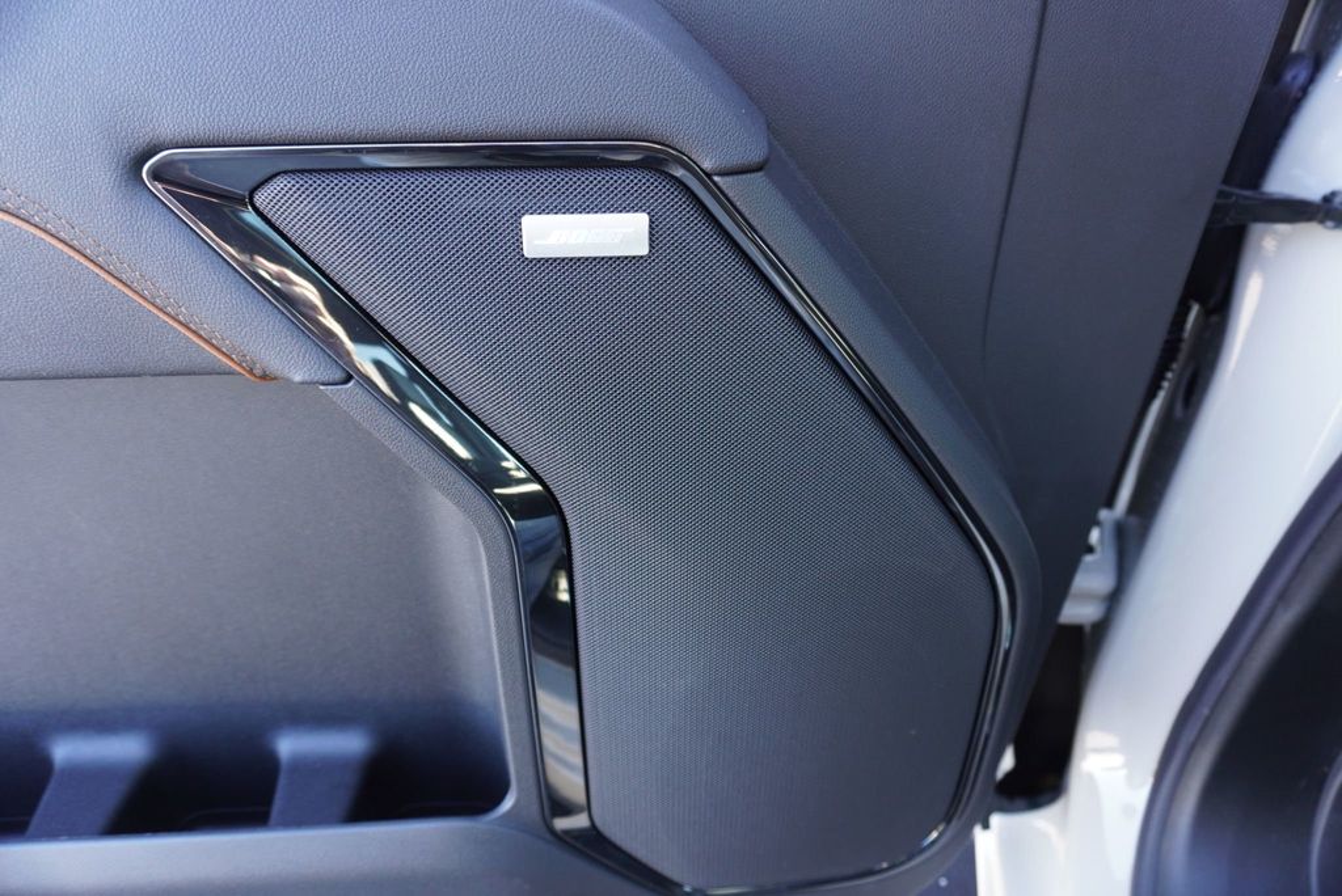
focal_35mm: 24
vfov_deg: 53.2
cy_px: 448
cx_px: 671
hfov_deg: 73.7
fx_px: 895
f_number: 4
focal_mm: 16
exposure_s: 1/60
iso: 400
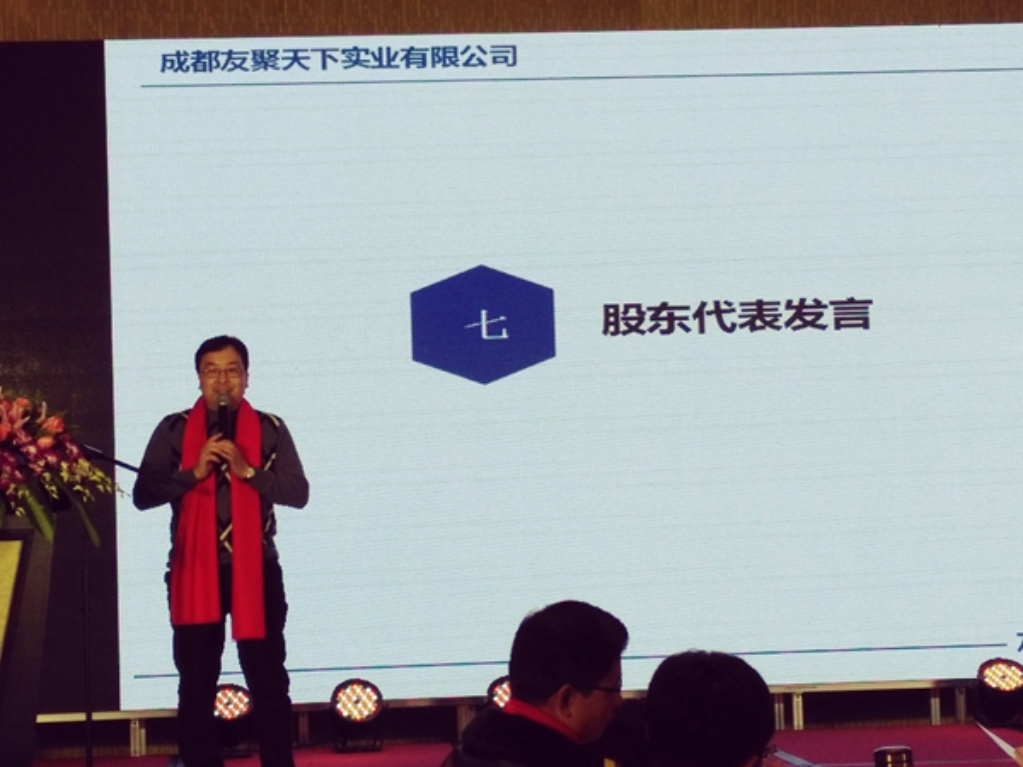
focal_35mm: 28
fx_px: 827
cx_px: 512
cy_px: 384
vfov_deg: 49.7
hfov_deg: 63.4
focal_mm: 2.96
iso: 169
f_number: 2
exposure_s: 1/120
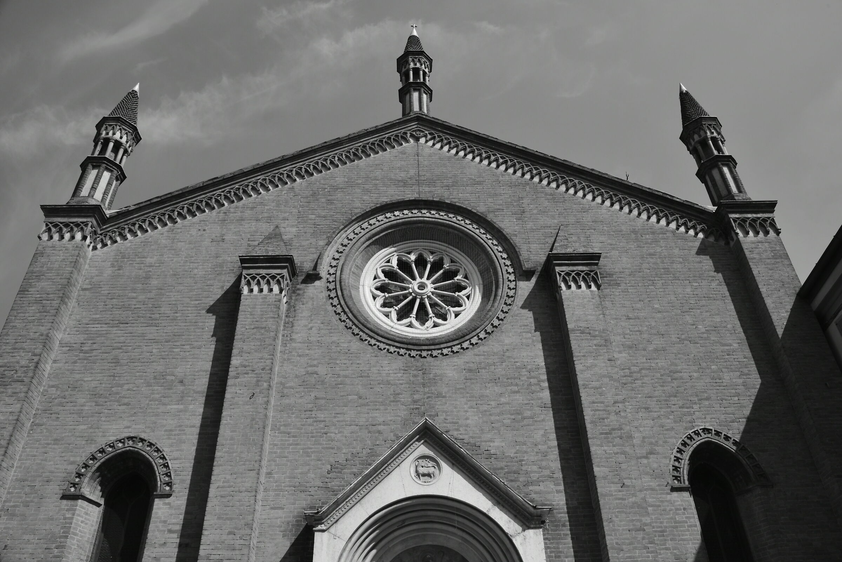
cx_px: 421
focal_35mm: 28
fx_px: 655
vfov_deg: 46.4
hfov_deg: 65.5
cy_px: 281
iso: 250
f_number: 10
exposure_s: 1/640
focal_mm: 28
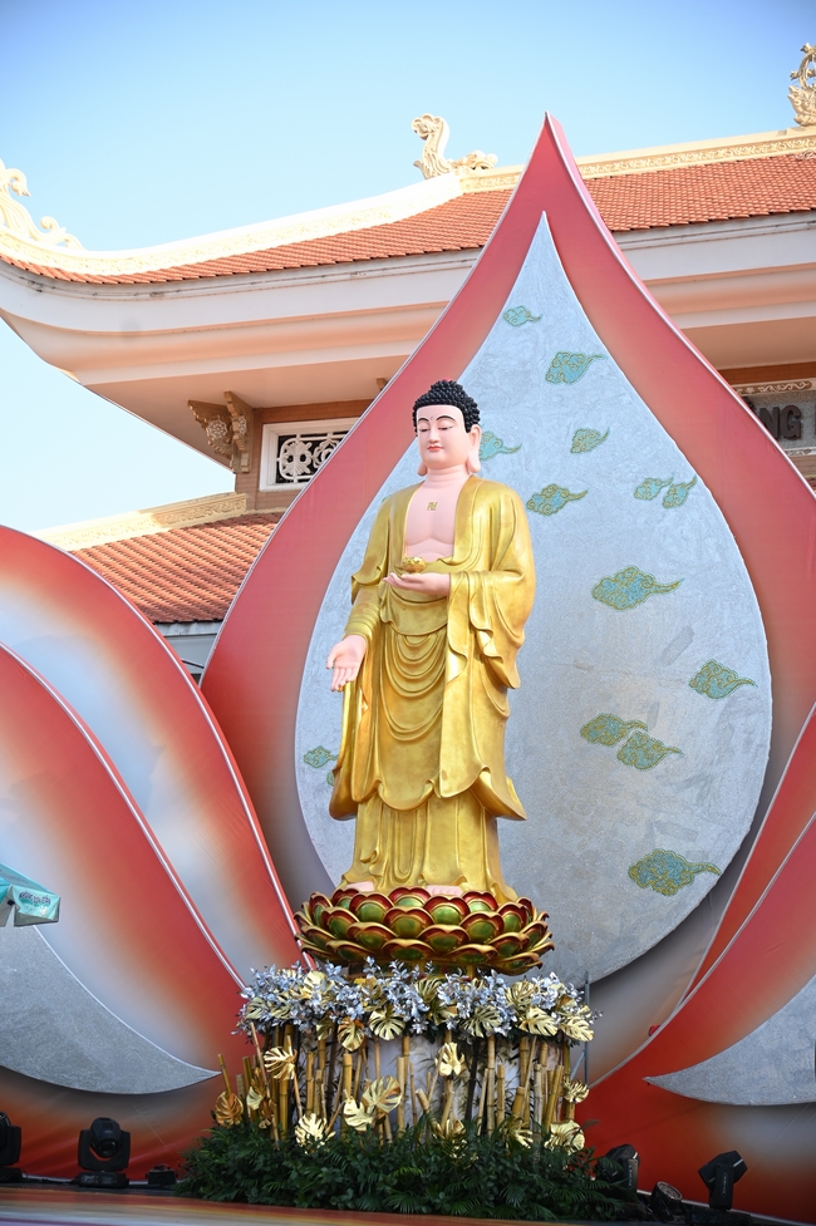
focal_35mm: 70
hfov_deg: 19.4
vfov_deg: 28.9
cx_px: 408
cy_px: 613
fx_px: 2383
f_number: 4
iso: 250
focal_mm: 70
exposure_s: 1/640
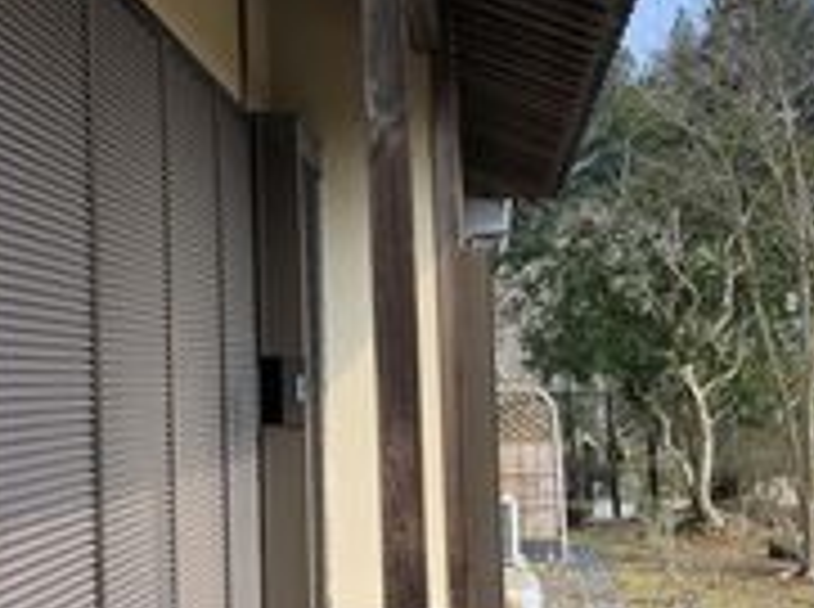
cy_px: 257
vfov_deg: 23.5
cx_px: 486
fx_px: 1455
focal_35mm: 62
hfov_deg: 31.2
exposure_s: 1/292
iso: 20
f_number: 1.8
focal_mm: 3.99
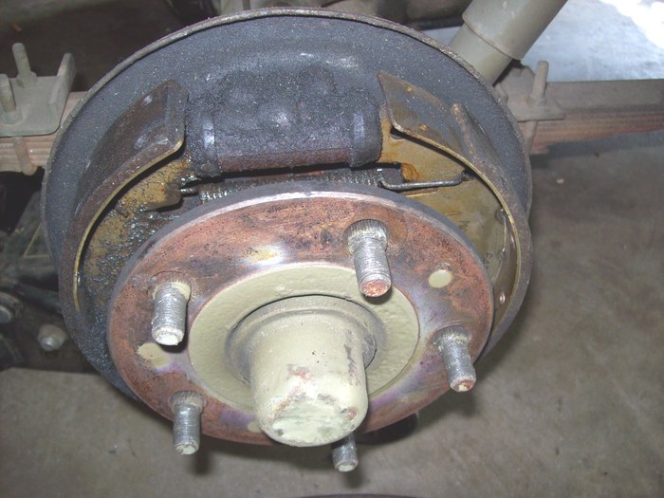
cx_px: 332
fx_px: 691
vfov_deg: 39.7
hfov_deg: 51.4
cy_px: 249
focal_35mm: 36
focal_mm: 6
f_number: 2.7
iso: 80
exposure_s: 1/64
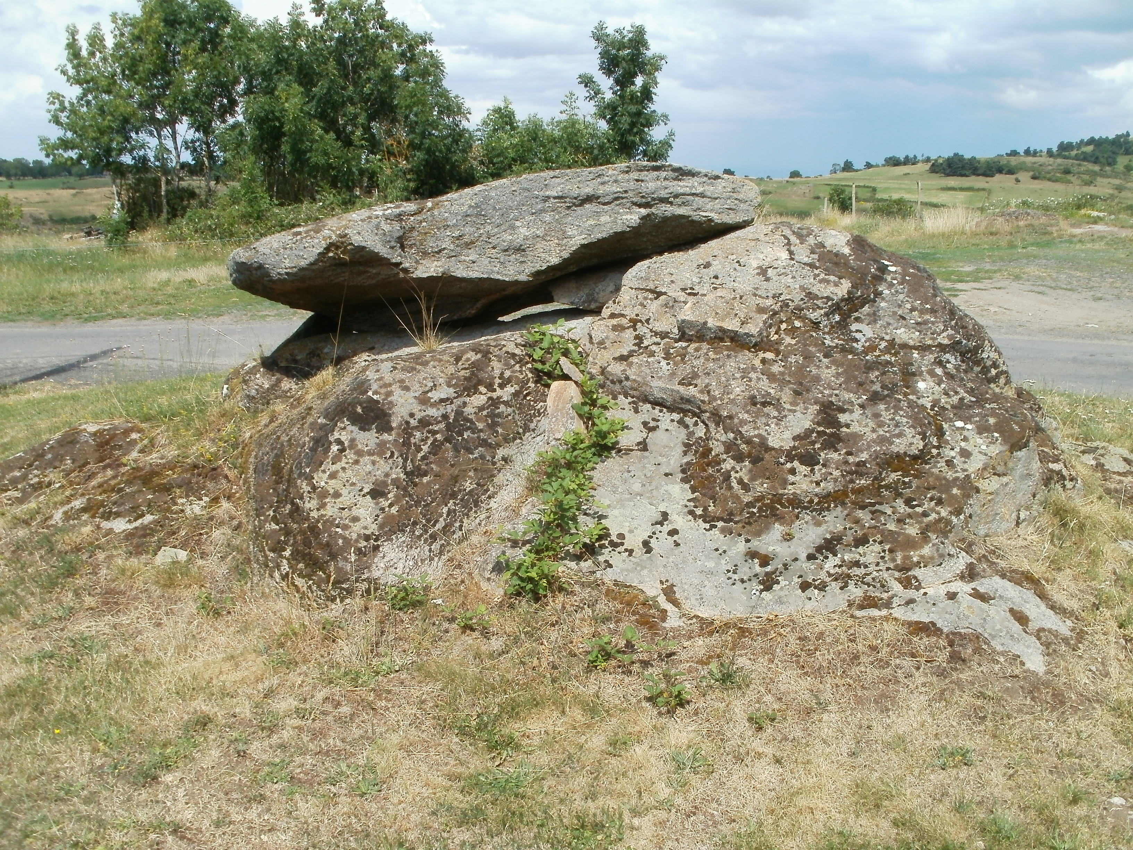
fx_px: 1178
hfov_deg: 51.4
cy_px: 425
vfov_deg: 39.7
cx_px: 566
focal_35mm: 36
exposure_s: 1/400
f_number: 5.6
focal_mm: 6.3
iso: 100
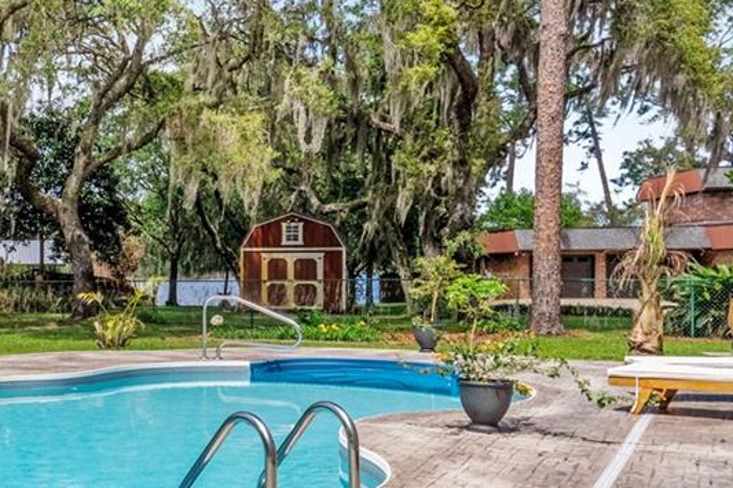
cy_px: 297
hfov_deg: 34.4
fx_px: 1008
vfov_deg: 27.2
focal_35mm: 50
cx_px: -80
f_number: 9
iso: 250
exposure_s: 1/4000
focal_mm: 11
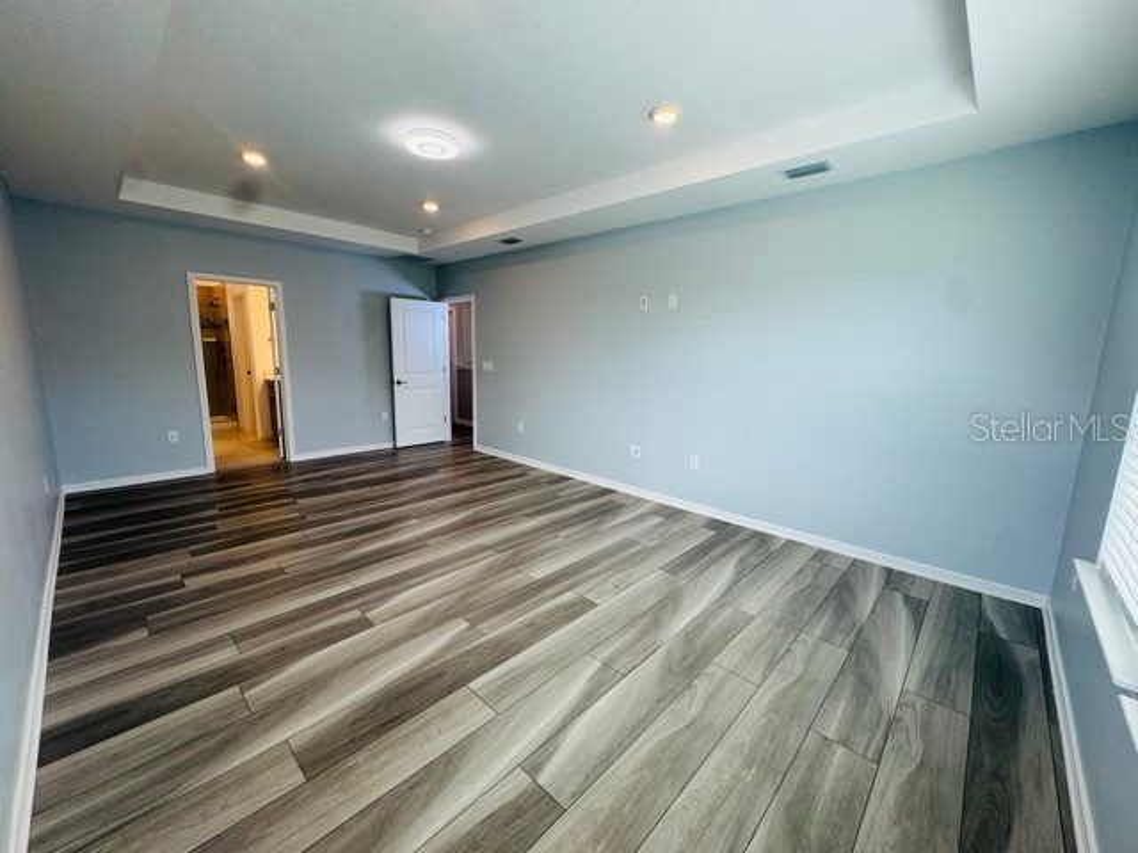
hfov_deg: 102.1
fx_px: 460
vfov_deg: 85.7
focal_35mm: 14
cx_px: 569
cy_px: 426
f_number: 2.2
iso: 80
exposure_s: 1/120
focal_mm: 2.22
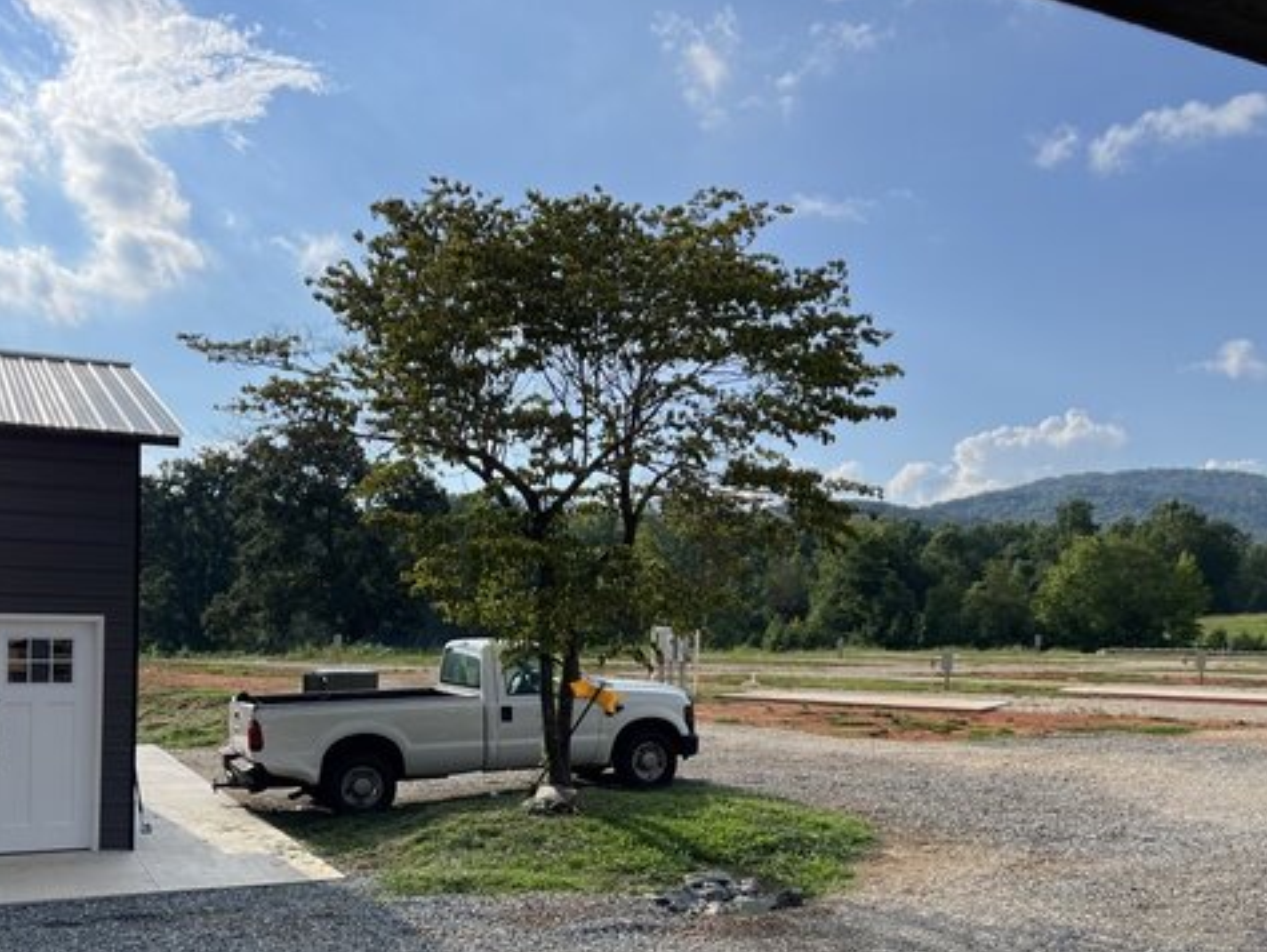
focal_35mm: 35
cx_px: 501
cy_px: 629
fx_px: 1282
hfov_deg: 52.2
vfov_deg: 40.3
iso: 50
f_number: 1.5
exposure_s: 1/5076
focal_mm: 5.7
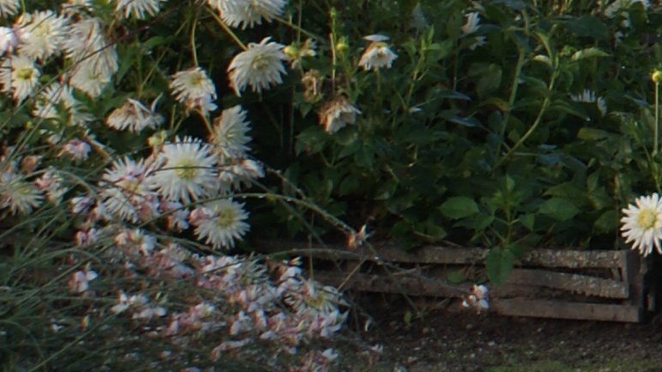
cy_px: -212
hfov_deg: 7.3
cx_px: 1629
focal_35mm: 276
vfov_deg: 4.4
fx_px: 4837
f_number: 8
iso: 100
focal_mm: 35
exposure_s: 1/125
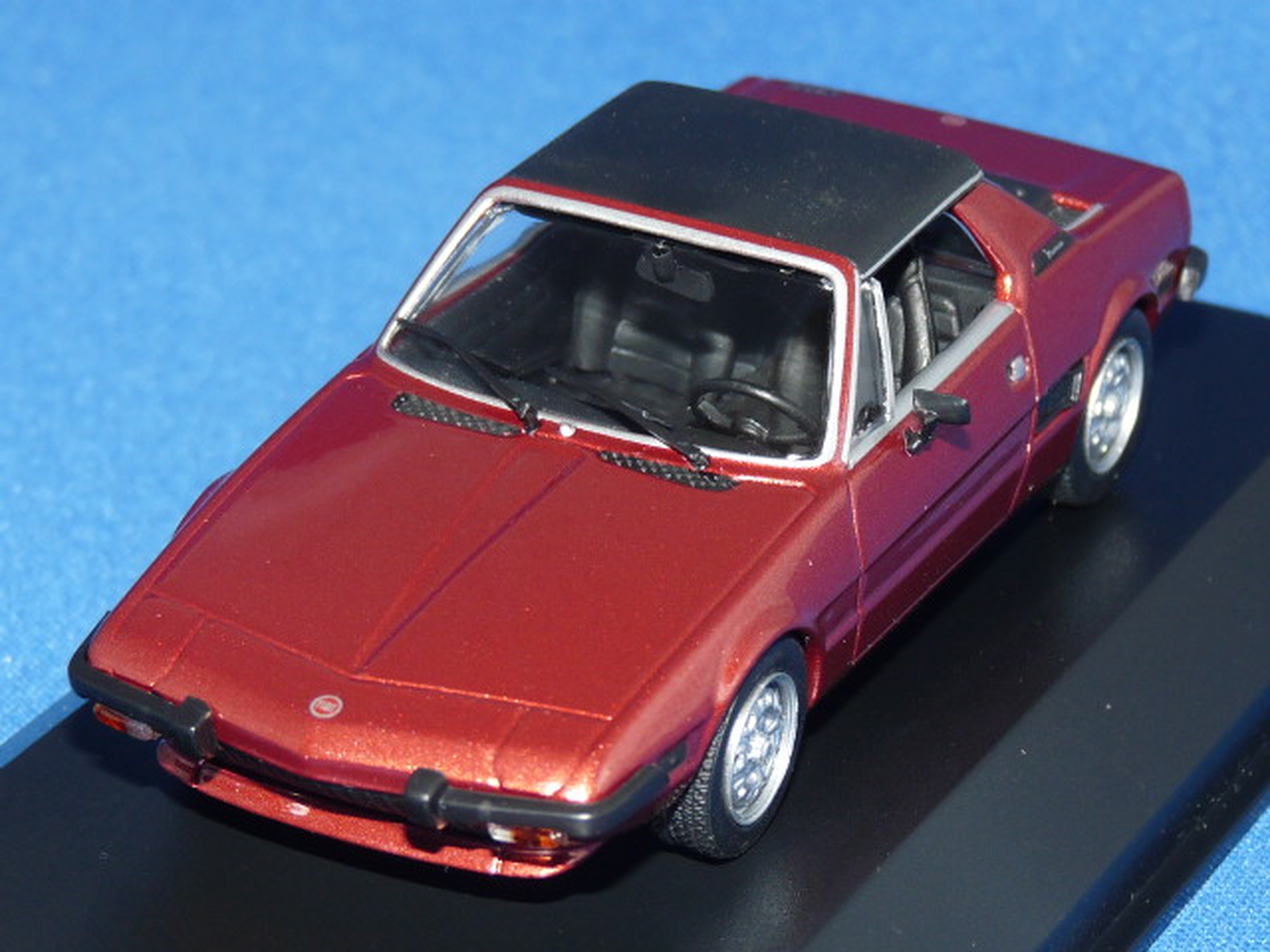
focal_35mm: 149
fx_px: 5467
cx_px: 635
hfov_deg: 13.3
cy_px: 476
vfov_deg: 10.0
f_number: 3.4
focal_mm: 14.9
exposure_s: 1/40
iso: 100
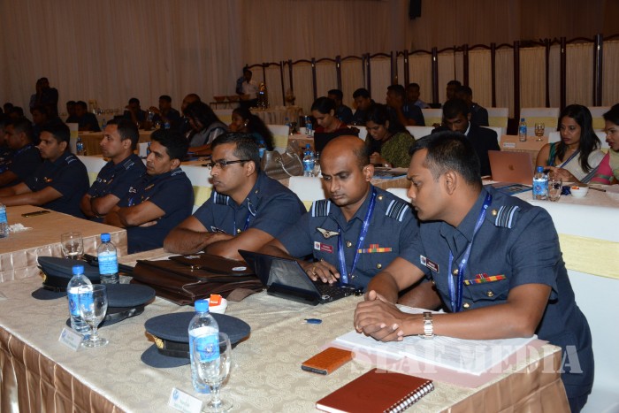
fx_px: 722
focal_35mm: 42
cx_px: 310
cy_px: 206
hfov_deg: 46.4
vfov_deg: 31.9
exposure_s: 1/125
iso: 2500
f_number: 10
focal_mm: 42
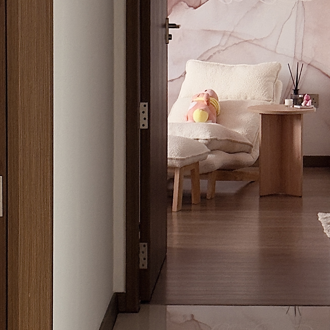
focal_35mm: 131
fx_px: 1413
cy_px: 74
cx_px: 257
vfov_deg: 13.3
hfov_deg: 13.3
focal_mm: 6.76
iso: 500
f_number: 1.78
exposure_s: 1/40
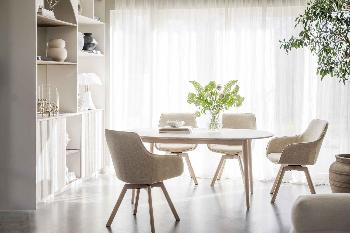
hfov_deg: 39.6
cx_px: 175
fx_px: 486
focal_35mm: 50
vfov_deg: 27.0
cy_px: 116
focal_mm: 50
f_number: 4
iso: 100
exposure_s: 1/320
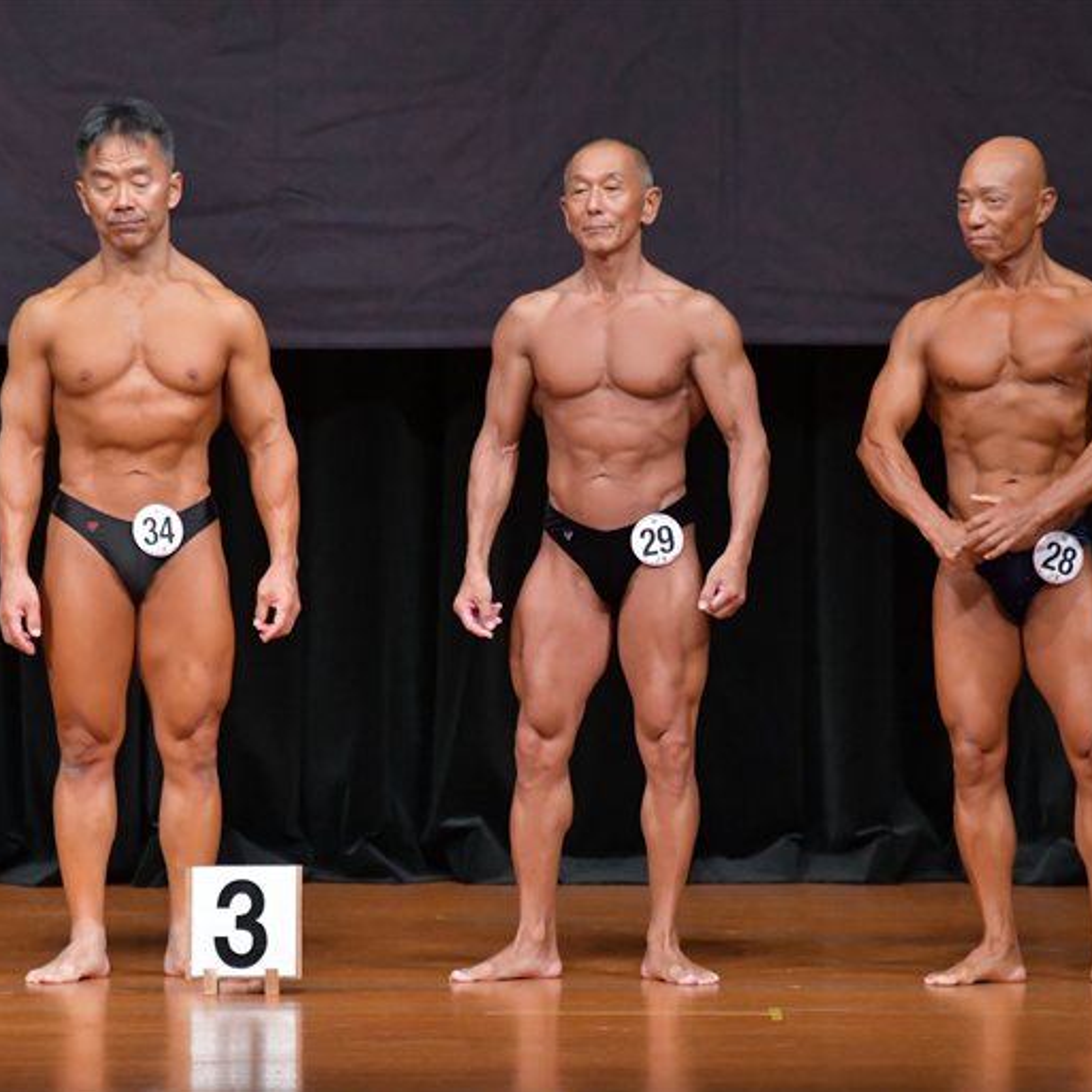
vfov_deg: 4.8
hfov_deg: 4.8
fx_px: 13063
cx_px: 546
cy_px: 547
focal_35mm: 366
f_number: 5.6
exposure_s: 1/400
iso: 5000
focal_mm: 190
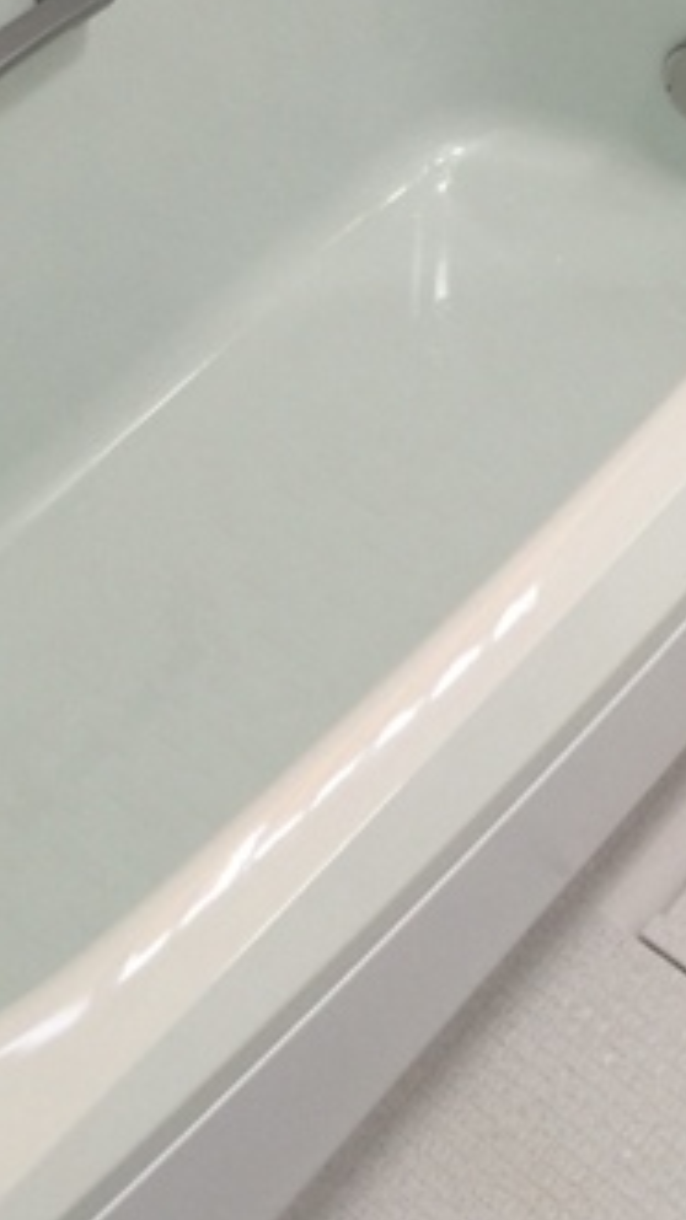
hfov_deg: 19.7
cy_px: 398
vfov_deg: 34.0
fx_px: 1974
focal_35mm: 61
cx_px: 409
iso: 50
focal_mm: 4.15
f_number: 2.2
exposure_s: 1/15
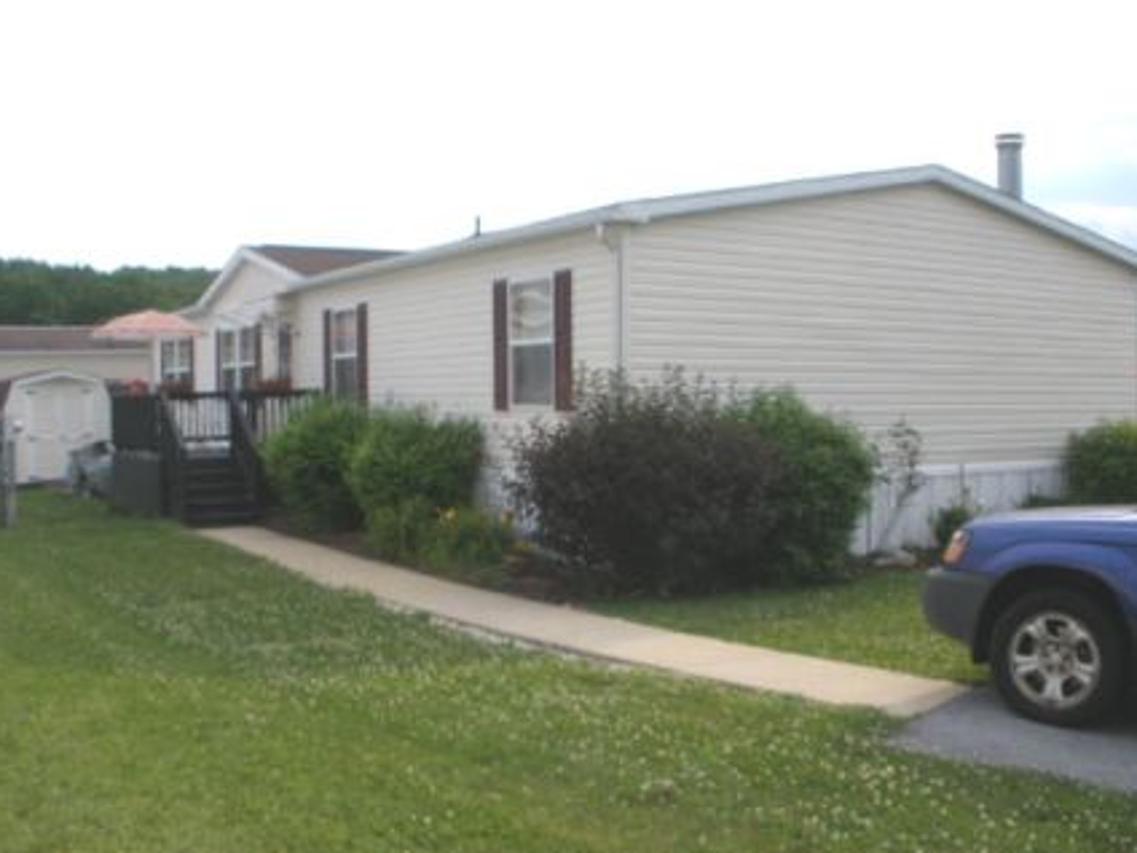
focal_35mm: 38
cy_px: 443
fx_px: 1248
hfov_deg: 49.0
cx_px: 587
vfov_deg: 37.7
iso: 80
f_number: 5.6
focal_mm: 6.3
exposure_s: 1/200
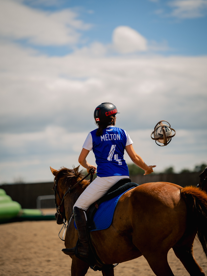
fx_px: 741
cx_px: 104
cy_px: 144
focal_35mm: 93
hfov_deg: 15.9
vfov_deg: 21.1
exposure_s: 1/8000
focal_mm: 85
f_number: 1.4
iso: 100
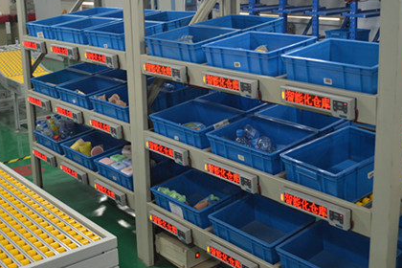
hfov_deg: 39.6
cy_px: 100
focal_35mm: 50
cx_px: 183
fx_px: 558
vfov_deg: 26.9
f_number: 3.8
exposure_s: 1/30
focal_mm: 20
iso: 400
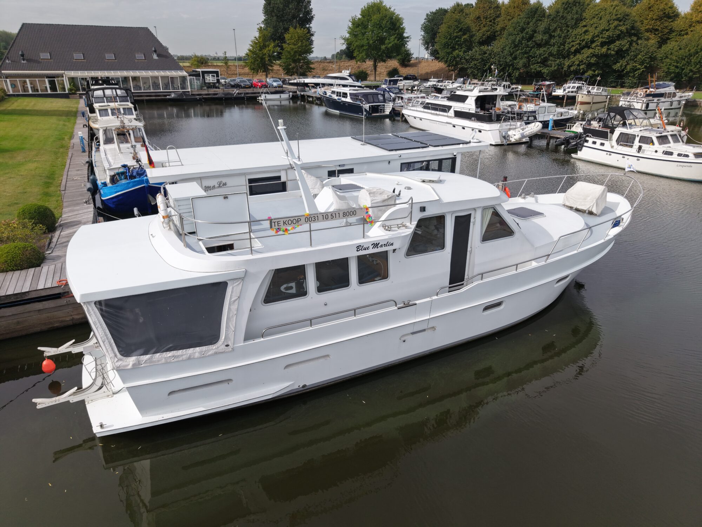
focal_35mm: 24
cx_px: 351
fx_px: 487
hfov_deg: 71.6
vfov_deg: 56.8
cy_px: 264
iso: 180
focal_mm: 8.67
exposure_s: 1/120
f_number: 1.8
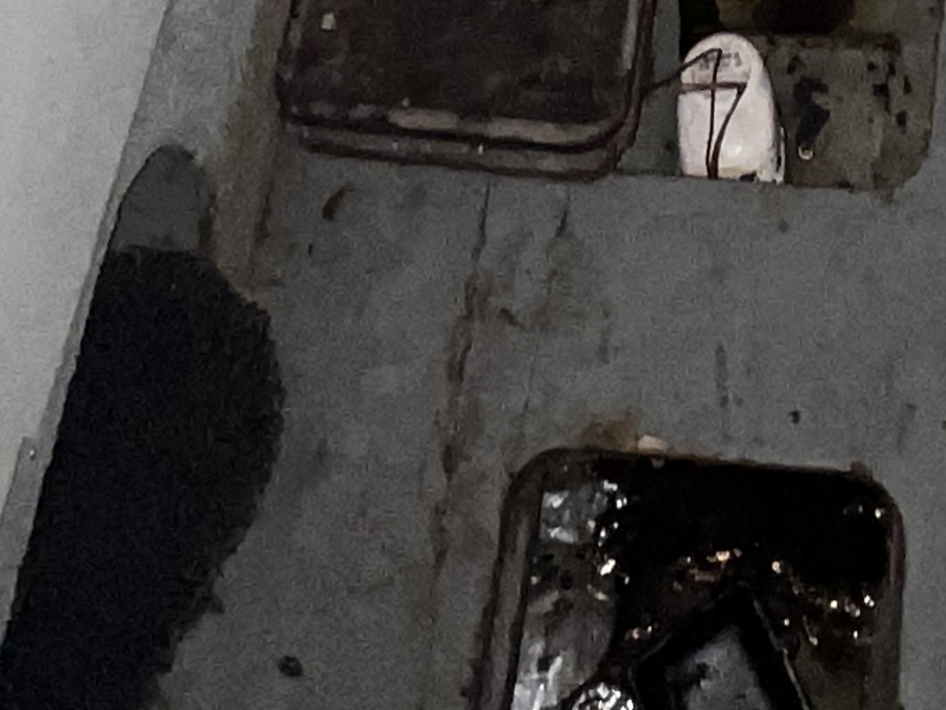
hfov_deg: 24.7
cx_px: 824
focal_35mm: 77
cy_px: -1017
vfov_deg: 13.6
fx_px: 2105
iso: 160
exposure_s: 1/41
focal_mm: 1.57
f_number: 1.8
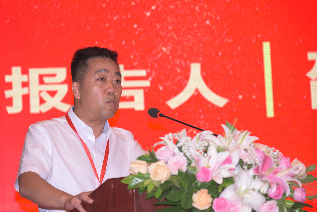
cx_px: 151
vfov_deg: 10.5
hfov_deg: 15.6
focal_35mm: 131
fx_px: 1154
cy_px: 112
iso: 500
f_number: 4.5
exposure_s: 1/125
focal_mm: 120
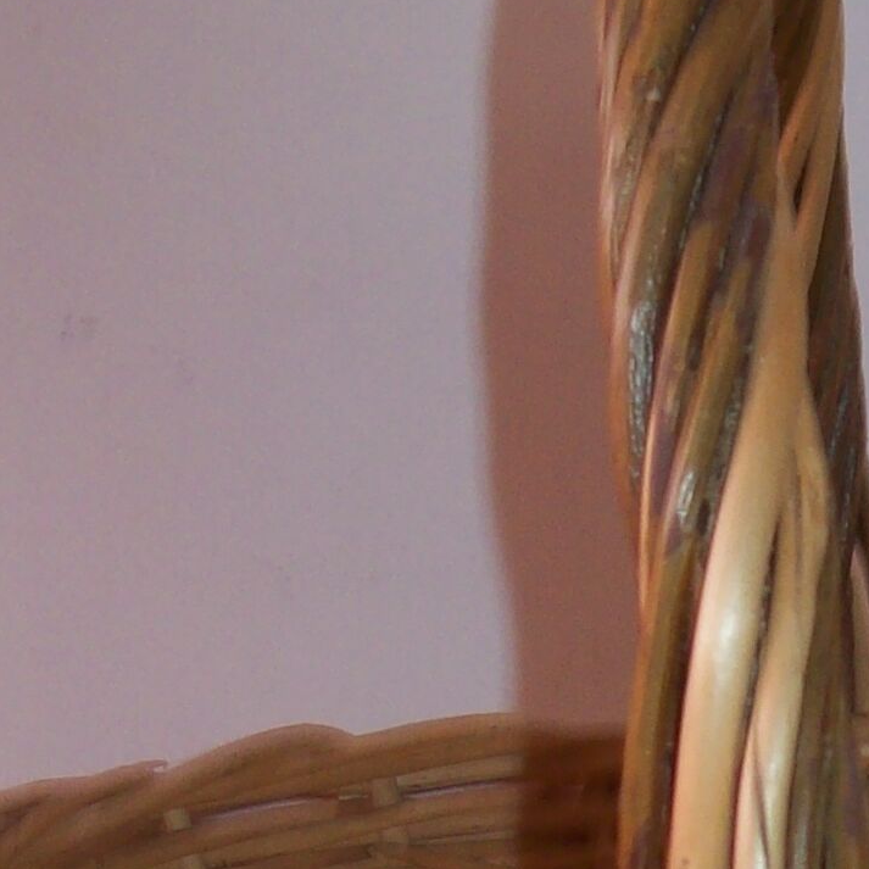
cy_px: 981
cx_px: 928
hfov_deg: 13.5
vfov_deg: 13.4
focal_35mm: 127
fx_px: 3607
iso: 80
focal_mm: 6
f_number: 2.7
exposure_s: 1/64
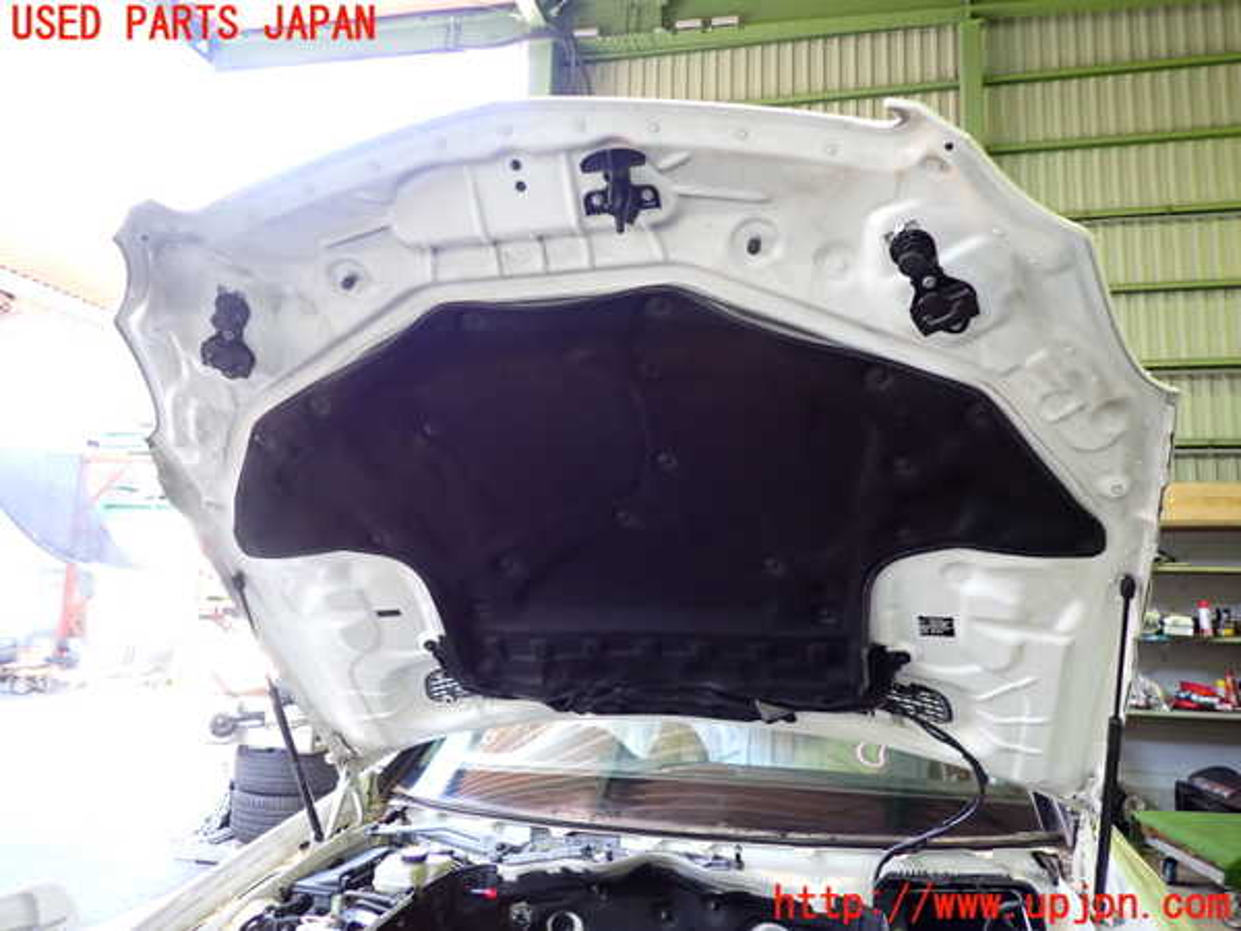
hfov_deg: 69.4
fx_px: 896
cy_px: 466
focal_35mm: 25
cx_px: 620
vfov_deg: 54.9
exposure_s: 1/30
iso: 250
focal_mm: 4.5
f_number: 2
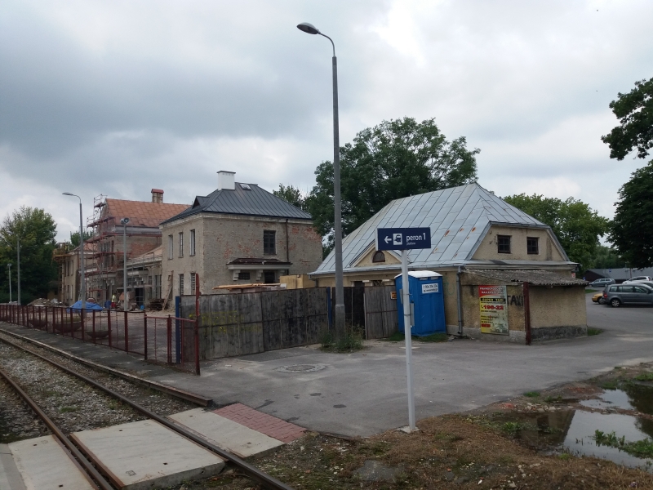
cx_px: 326
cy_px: 245
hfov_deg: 63.4
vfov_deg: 49.7
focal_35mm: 28
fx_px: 528
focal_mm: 3.7
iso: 64
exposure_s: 1/1588
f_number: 1.9
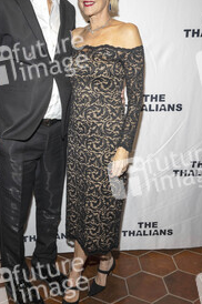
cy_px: 118
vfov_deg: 54.0
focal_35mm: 35
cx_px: 63
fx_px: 295
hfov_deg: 37.3
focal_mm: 24
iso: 800
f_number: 5.6
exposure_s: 1/200
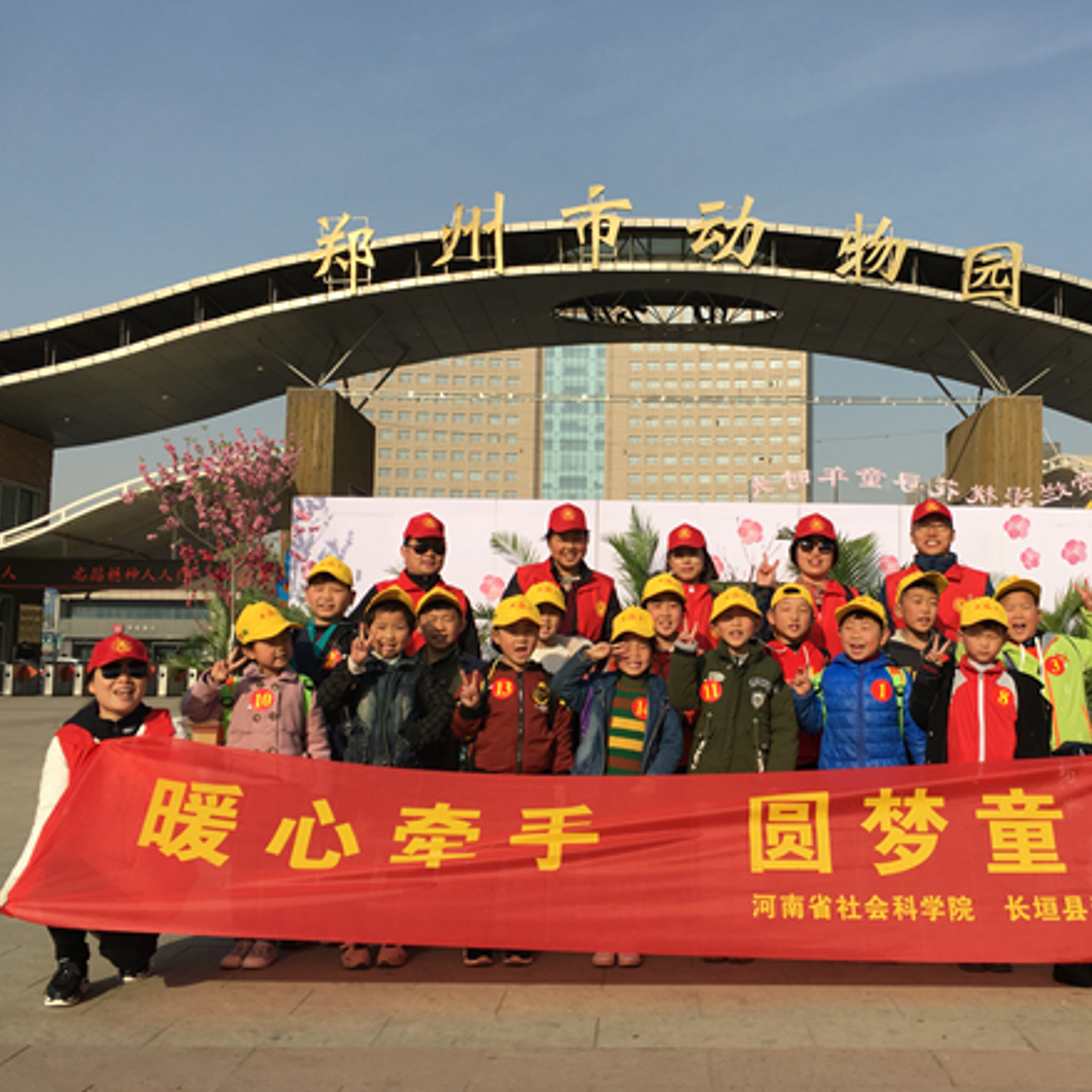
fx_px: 1249
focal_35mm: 35
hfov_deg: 46.9
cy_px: 547
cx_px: 659
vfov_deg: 47.2
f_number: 2.2
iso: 25
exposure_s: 1/1748
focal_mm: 4.15
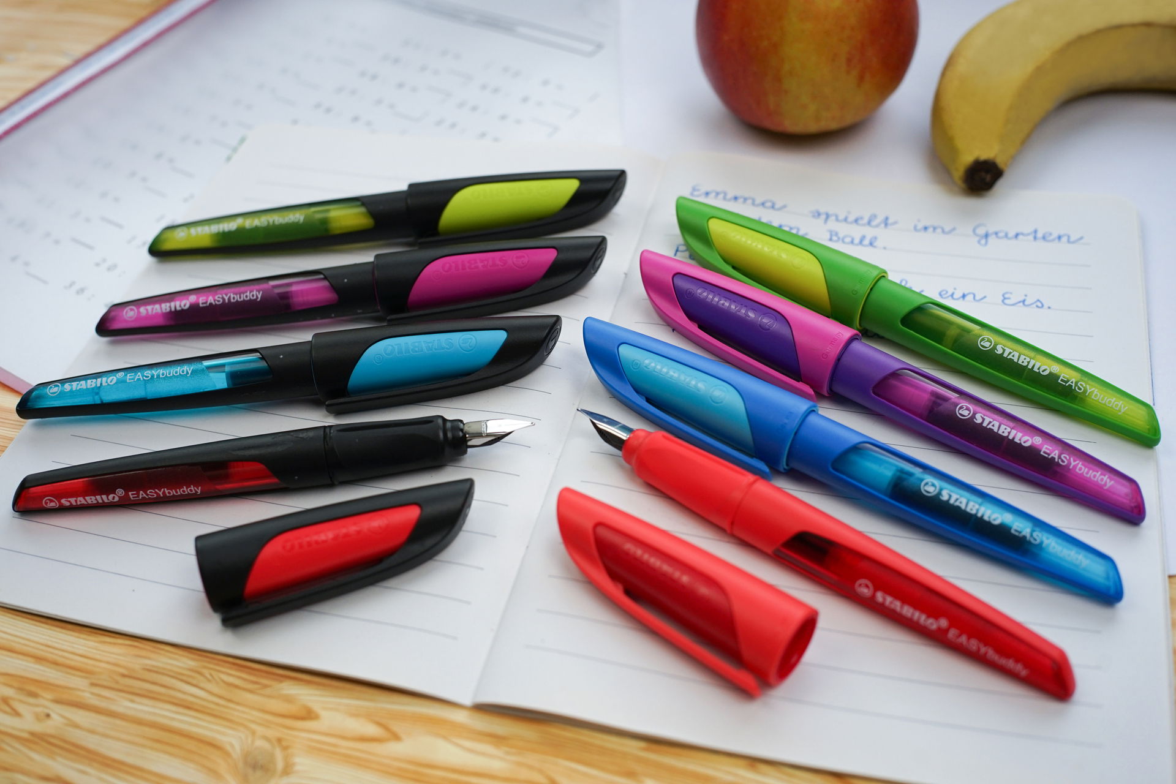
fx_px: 1143
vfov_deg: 37.9
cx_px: 588
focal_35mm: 35
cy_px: 392
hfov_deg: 54.4
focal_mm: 35
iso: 400
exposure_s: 1/250
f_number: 5
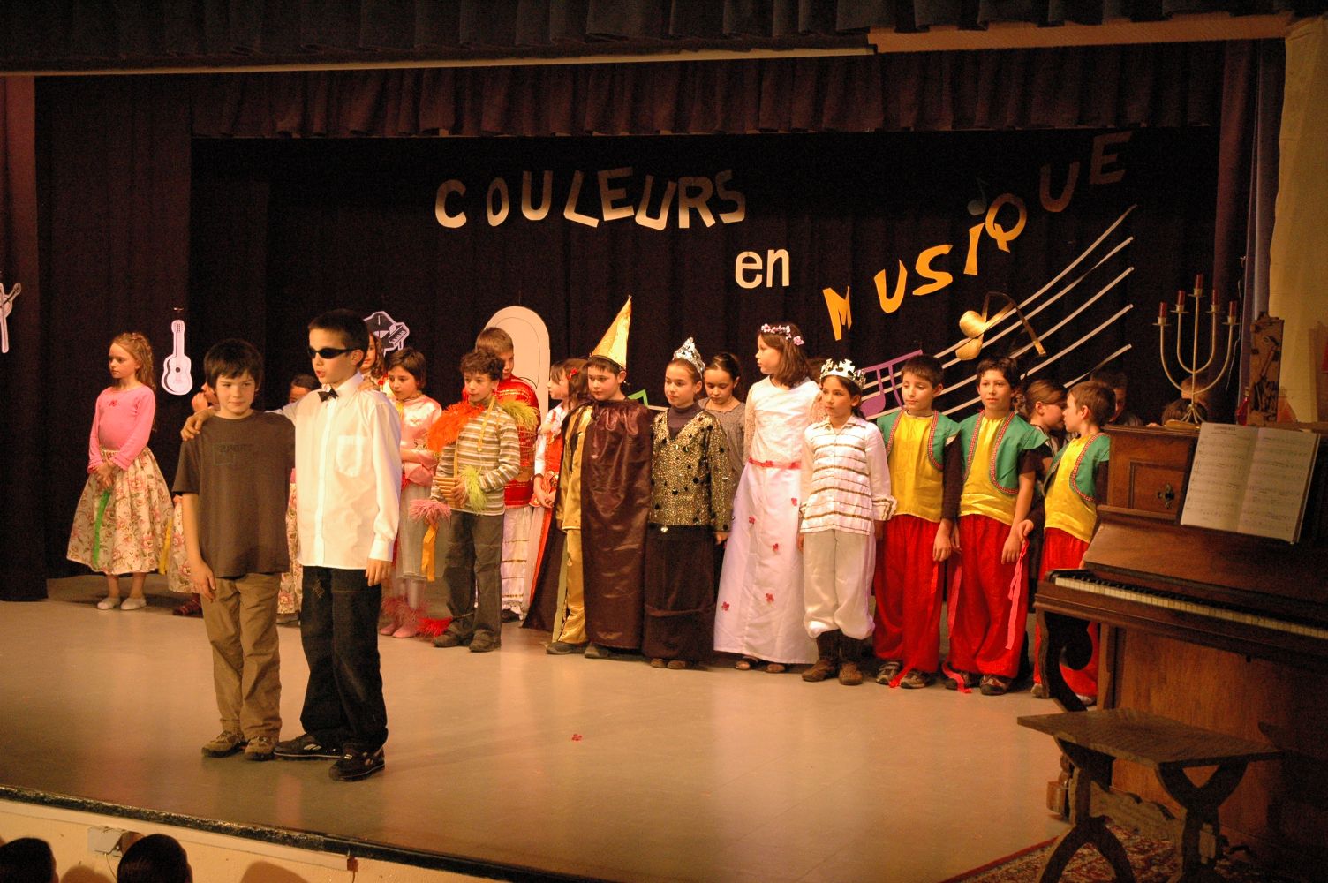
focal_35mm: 52
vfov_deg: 25.7
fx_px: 1935
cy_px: 442
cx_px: 664
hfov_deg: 37.9
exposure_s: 1/30
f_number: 4.2
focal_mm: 35
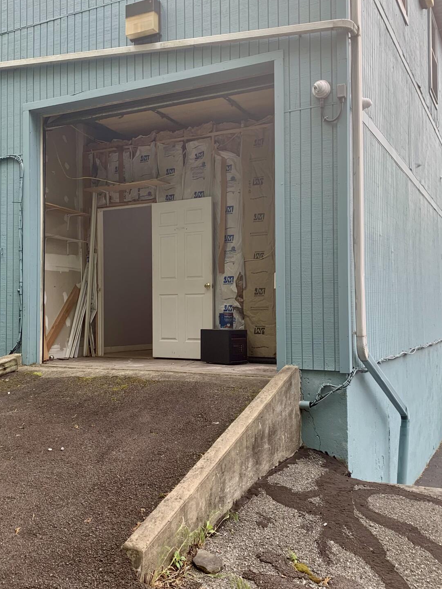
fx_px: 613
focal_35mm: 36
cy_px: 286
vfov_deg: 51.3
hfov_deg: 39.5
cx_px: 176
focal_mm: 4.25
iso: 25
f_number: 1.8
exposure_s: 1/122
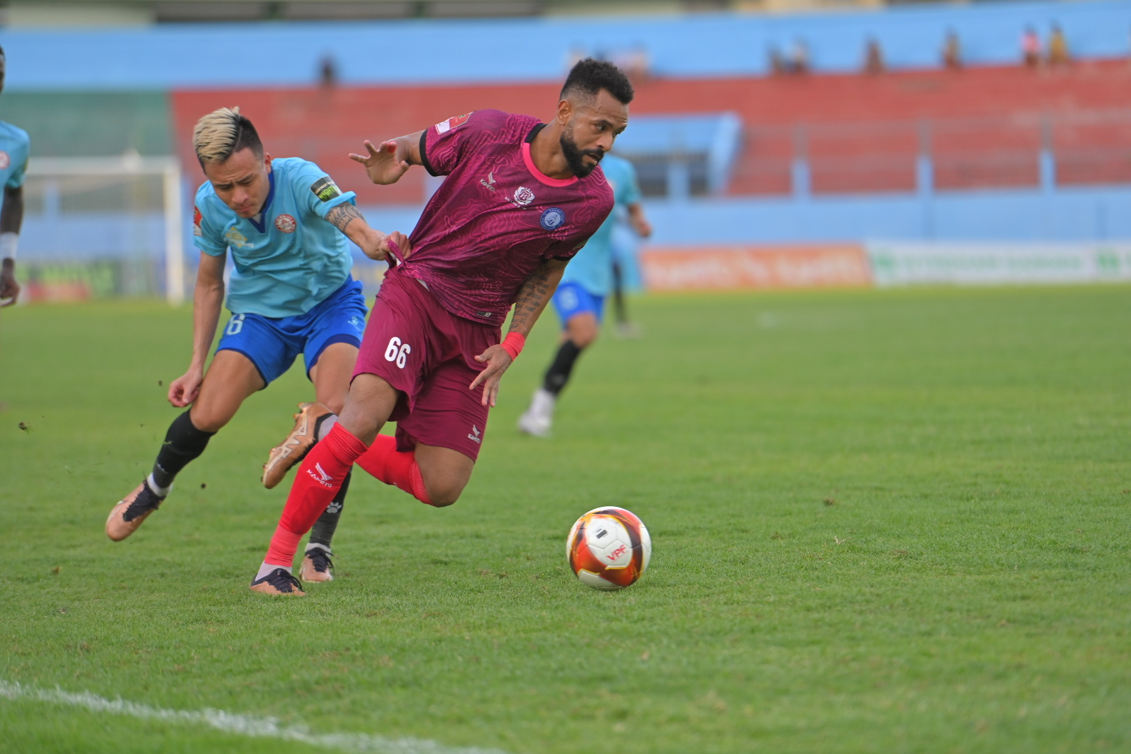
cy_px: 377
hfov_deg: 10.3
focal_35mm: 200
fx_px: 6283
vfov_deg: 6.9
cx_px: 566
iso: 500
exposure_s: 1/1250
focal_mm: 200
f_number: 2.8
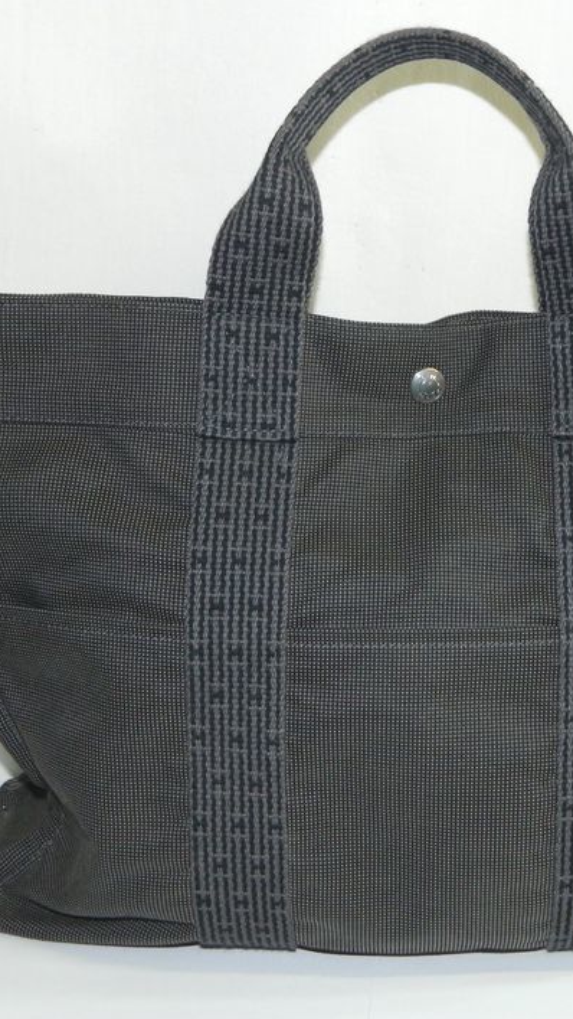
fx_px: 1620
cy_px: 511
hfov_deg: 19.9
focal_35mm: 60
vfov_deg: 34.9
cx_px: 426
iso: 200
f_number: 3.5
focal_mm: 7.3
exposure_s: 1/30
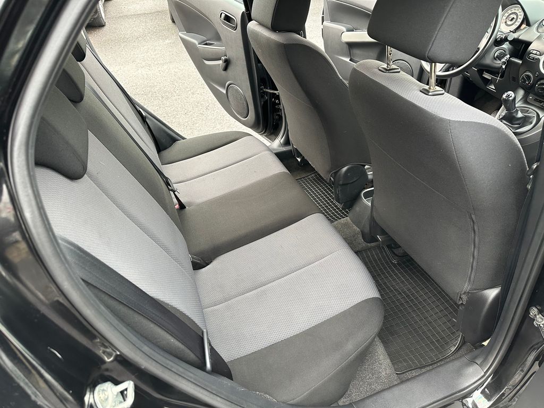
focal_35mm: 24
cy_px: 204
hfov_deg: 71.6
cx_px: 272
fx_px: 377
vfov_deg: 56.8
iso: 250
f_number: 1.78
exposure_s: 1/78
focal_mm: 6.86
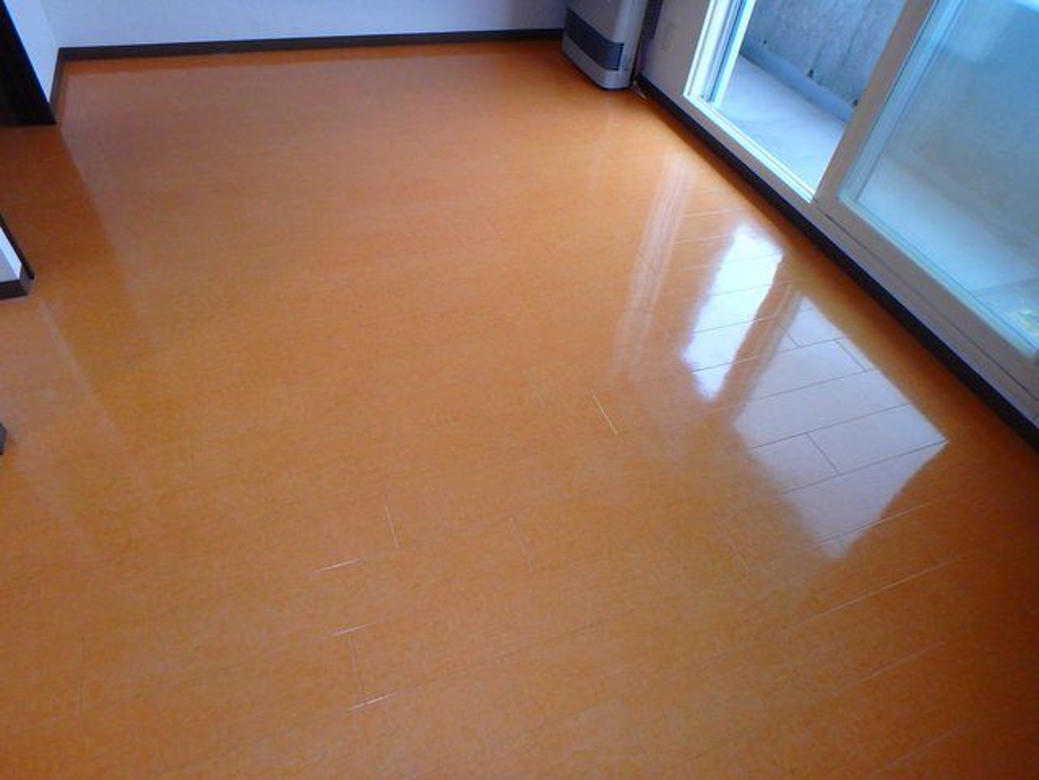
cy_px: 390
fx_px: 630
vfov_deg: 63.4
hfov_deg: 79.0
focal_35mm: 21
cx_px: 520
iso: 200
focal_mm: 3.7
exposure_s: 1/50
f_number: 3.5
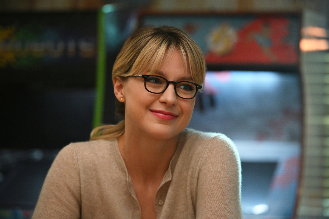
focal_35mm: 116
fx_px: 1059
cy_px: 110
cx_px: 164
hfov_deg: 17.7
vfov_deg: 11.8
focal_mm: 116
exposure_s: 1/125
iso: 6400
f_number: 2.8
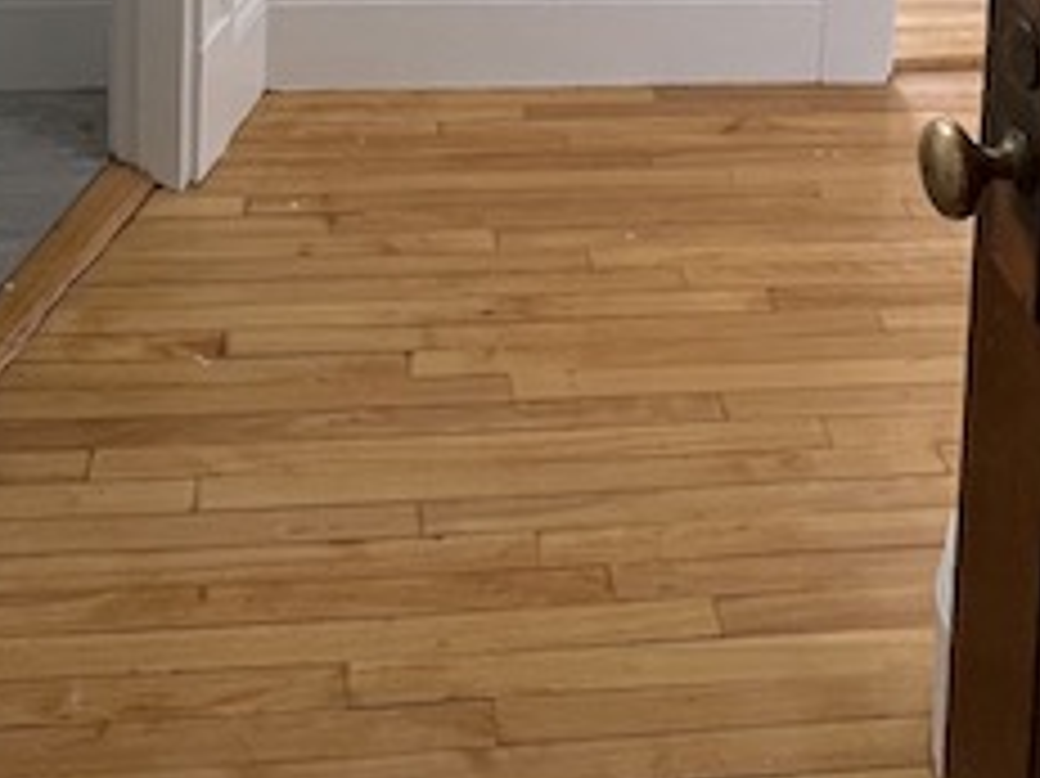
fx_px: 1351
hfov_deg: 42.1
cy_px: -531
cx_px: 545
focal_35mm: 45
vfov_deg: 22.7
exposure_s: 1/60
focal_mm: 1.57
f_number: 1.8
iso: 160
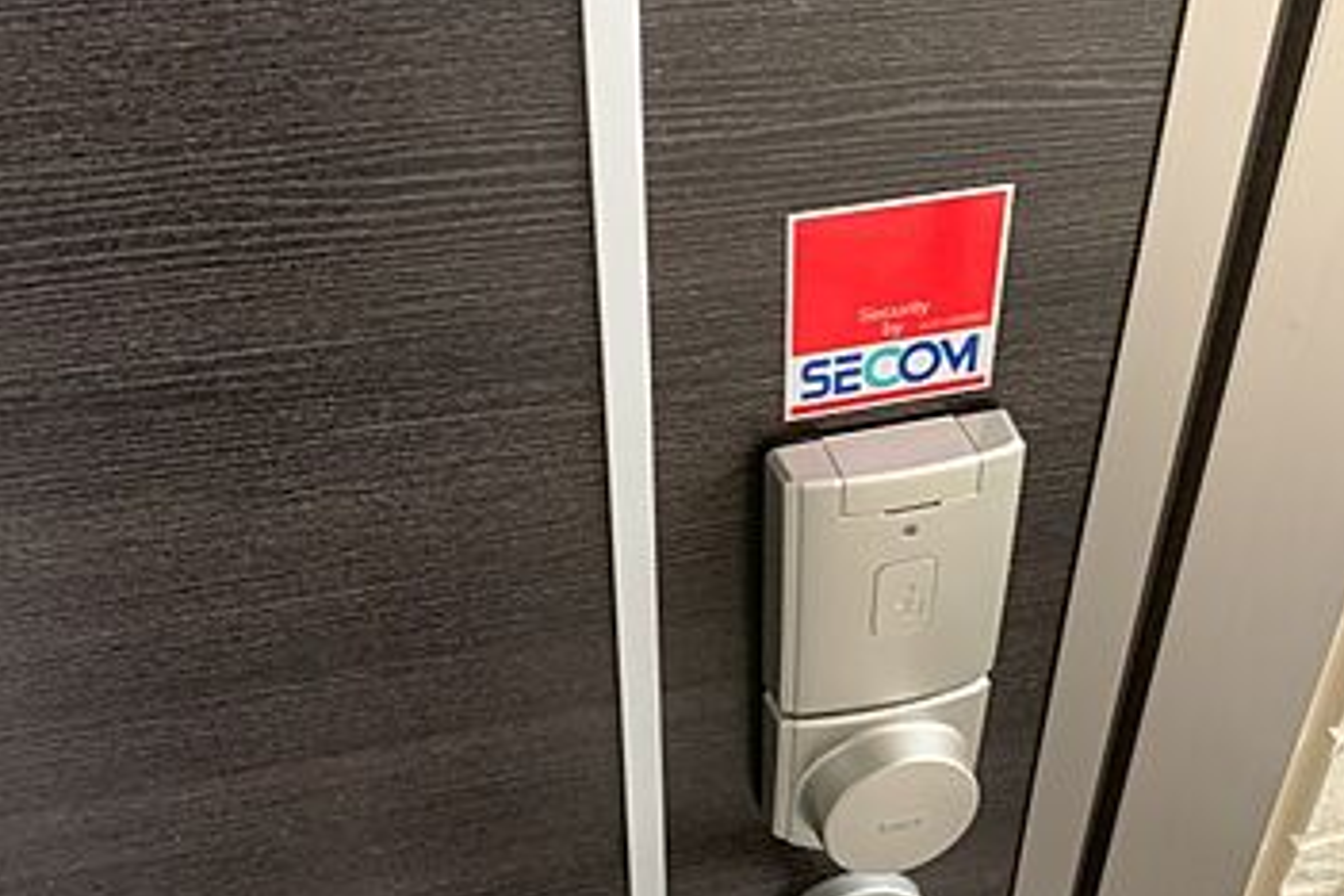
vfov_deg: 35.7
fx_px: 1381
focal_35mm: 37
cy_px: 574
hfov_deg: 51.9
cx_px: 685
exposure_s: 1/35
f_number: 1.8
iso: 400
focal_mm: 4.25
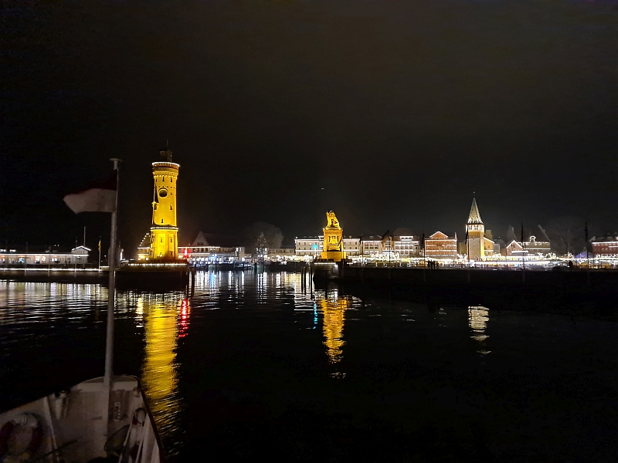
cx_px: 309
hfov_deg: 67.3
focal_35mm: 26
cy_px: 232
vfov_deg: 53.1
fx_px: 464
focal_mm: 5.4
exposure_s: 1/20
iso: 1600
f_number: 1.8
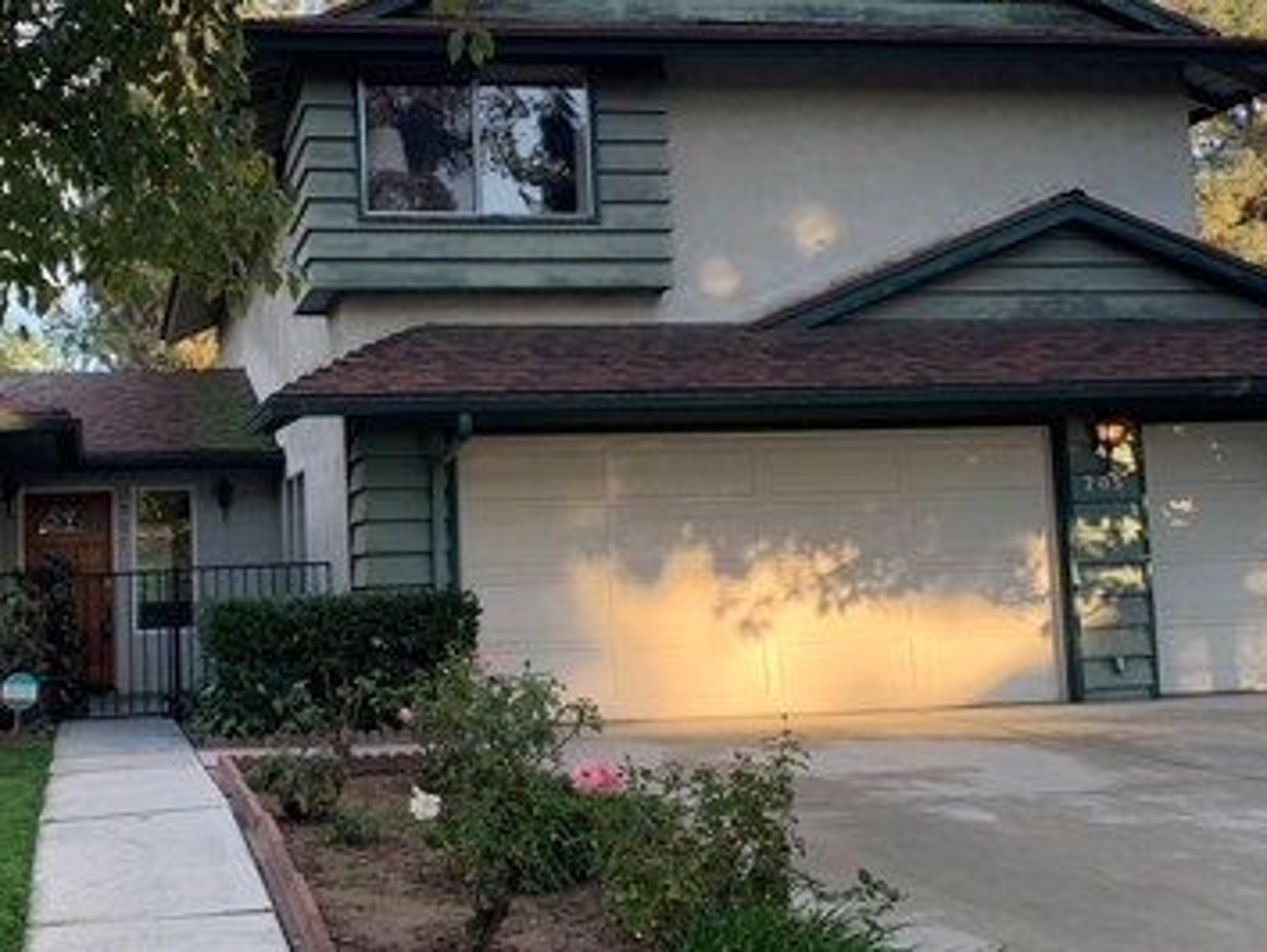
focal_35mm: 47
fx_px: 1721
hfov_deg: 39.8
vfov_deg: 30.9
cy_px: 437
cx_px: 401
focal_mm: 4.25
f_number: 1.8
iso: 25
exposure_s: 1/148
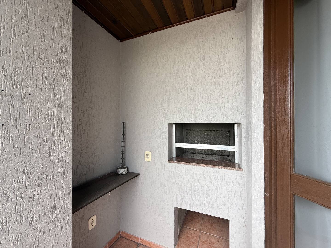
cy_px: 124
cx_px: 166
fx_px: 134
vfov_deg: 85.7
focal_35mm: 14
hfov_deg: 102.1
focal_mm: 2.22
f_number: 2.2
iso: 50
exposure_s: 1/119
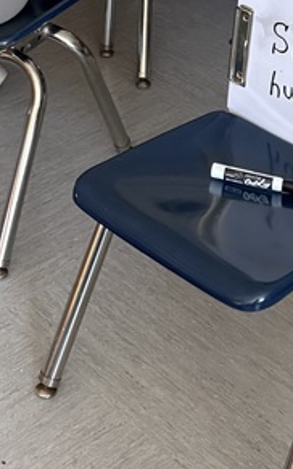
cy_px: -127
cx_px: 80
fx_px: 1239
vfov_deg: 19.8
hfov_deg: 13.5
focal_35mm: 97
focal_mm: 5.96
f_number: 1.6
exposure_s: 1/60
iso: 500
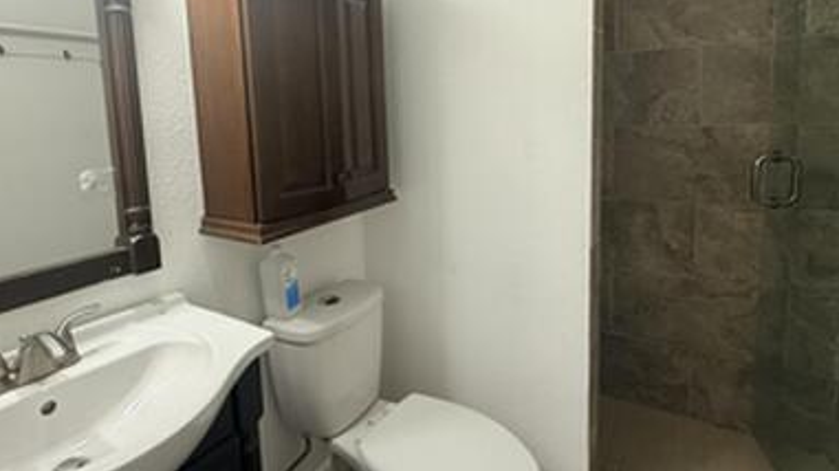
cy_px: 169
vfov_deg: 65.8
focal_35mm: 16
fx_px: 356
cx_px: 403
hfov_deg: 99.3
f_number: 2.2
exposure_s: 1/120
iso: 320
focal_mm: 2.22
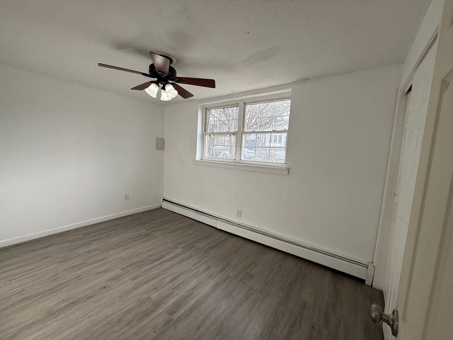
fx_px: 183
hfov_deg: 102.1
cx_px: 226
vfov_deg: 85.7
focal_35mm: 14
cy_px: 170
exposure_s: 1/233
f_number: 2.2
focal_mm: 2.22
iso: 64
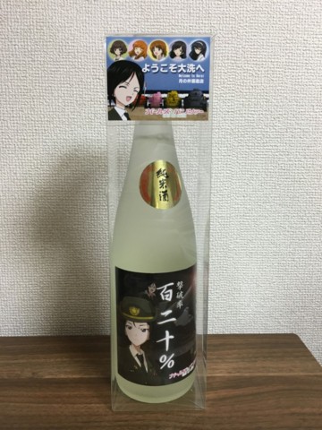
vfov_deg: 61.7
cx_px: 161
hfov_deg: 48.2
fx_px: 360
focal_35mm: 29
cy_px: 215
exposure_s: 1/30
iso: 80
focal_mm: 4.15
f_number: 2.2
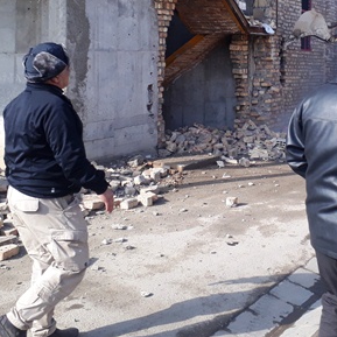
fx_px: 573
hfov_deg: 32.2
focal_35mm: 52
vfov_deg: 31.9
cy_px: 66
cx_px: 254
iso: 40
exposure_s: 1/664
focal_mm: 3.6
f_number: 1.9
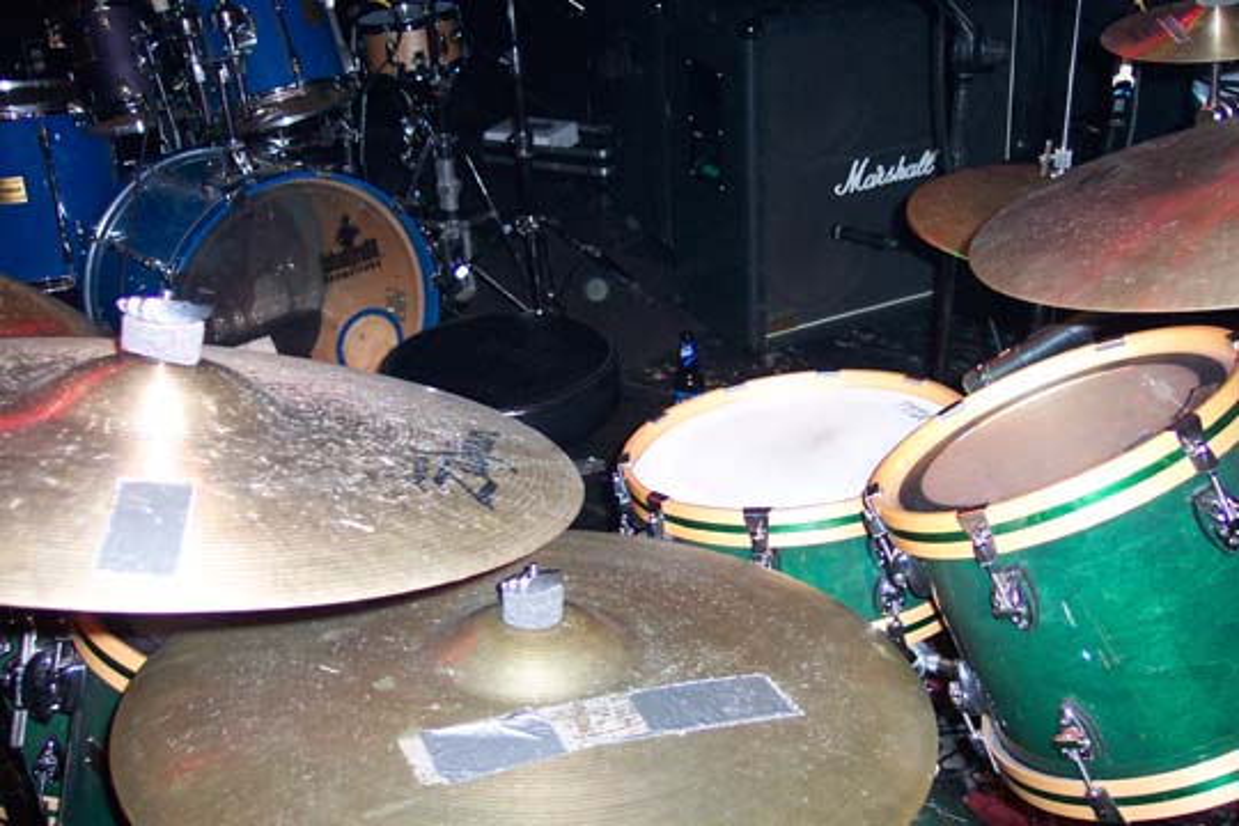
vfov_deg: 35.1
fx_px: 1308
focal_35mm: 38
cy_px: 413
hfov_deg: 50.7
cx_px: 620
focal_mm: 8
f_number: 2.8
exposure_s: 1/30
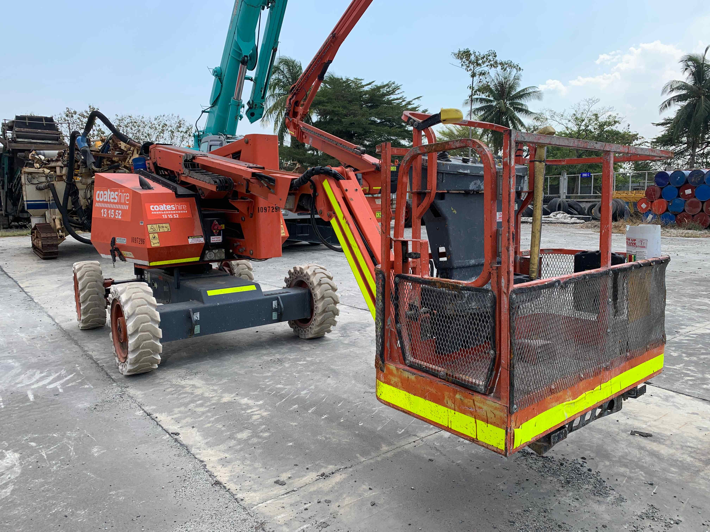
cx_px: 355
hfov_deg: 67.3
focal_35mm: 26
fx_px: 533
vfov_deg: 53.1
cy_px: 266
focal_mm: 4.25
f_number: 1.8
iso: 25
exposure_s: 1/1406
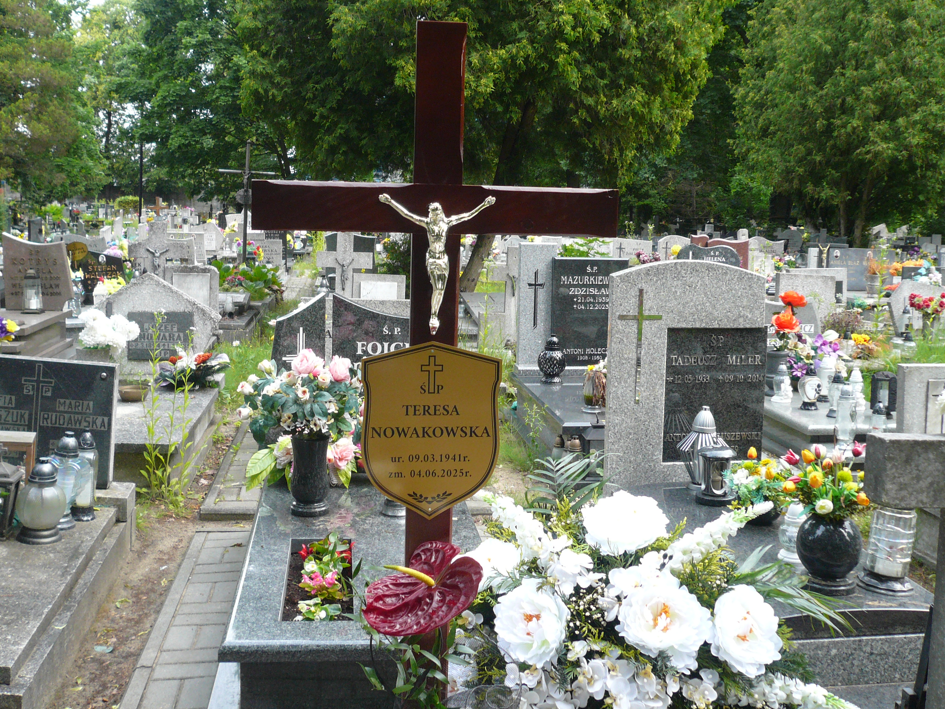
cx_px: 452
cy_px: 318
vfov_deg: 37.7
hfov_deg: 49.0
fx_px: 1037
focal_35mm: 38
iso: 100
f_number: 3
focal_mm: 5.4
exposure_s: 1/125
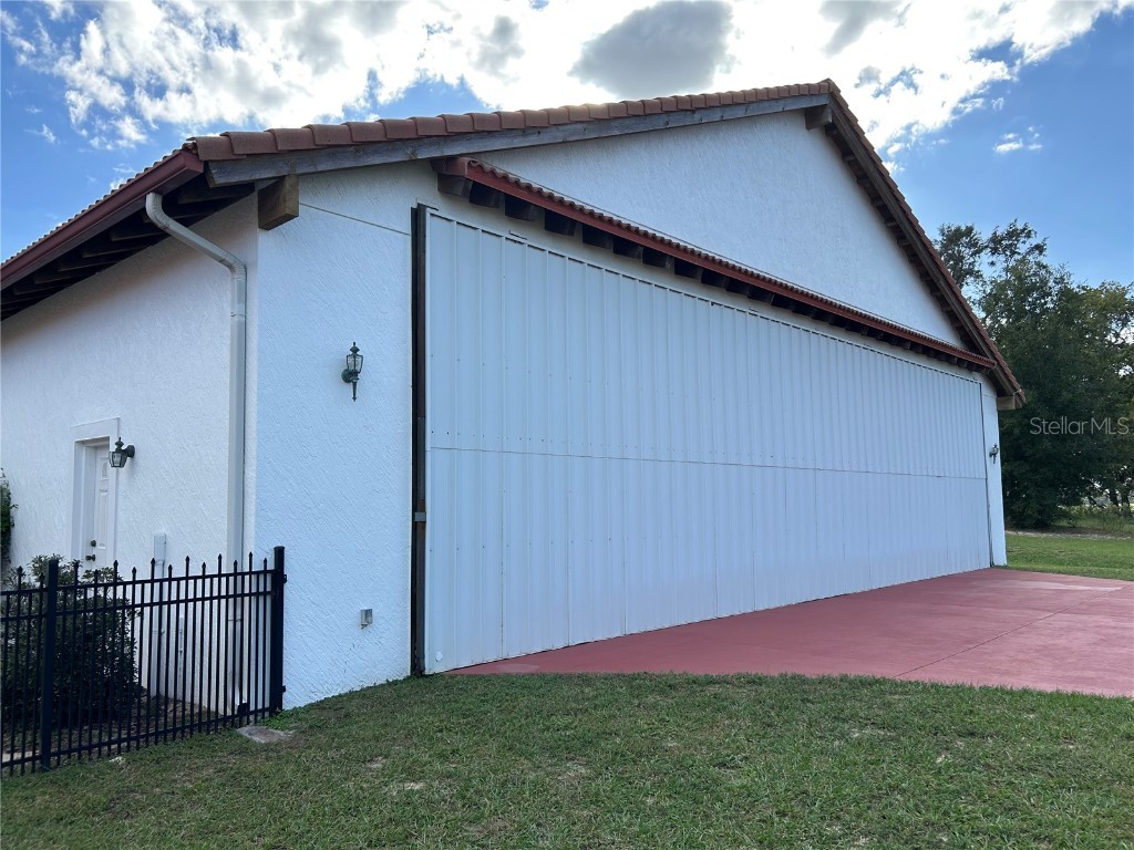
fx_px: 852
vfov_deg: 53.1
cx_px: 567
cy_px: 425
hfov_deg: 67.3
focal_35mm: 26
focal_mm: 5.7
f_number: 1.5
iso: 50
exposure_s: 1/1869
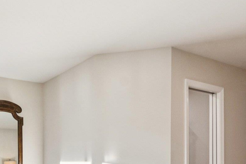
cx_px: 42
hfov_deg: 49.4
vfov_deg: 34.4
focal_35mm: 36
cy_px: 154
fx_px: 246
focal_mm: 14
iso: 640
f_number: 9
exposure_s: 1/400
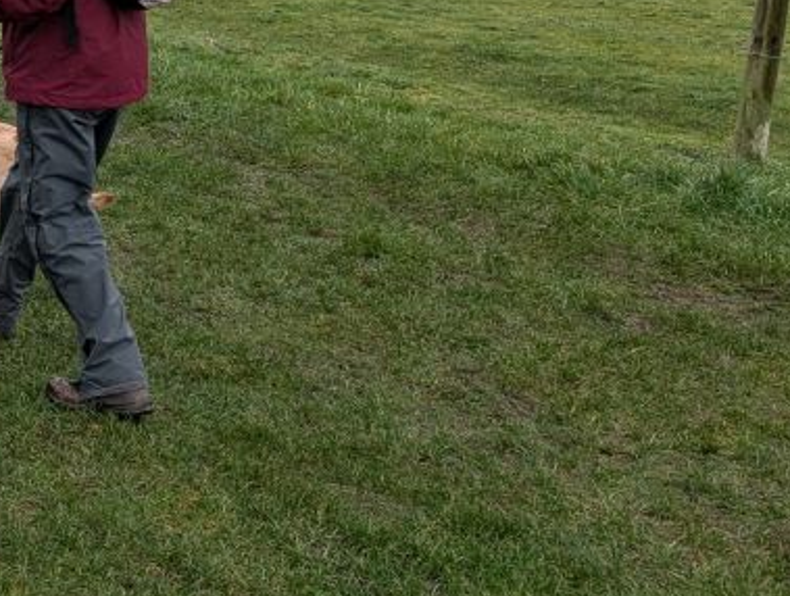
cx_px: -365
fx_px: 1853
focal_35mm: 81
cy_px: 48
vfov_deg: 18.0
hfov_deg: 20.8
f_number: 1.68
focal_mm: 6.9
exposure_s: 1/206
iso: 56
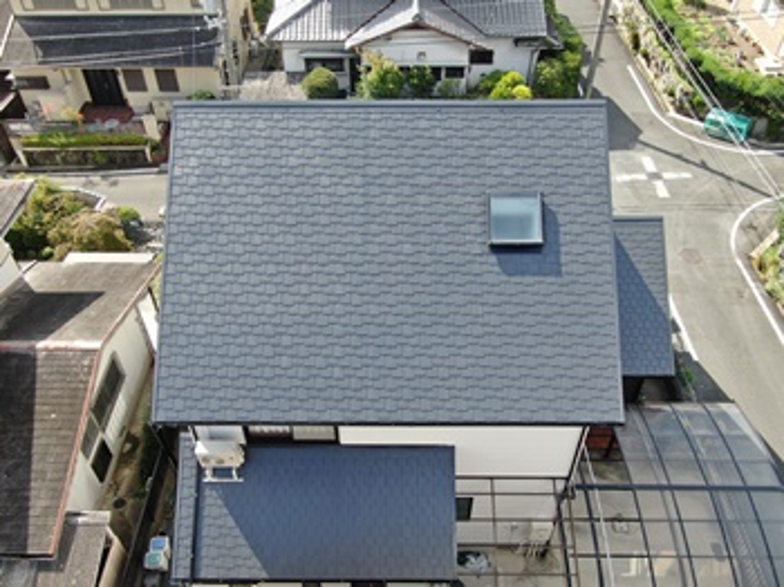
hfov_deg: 58.4
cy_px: 294
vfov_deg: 45.4
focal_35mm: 31
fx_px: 702
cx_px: 392
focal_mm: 5.33
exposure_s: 1/320
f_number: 3.1
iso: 100
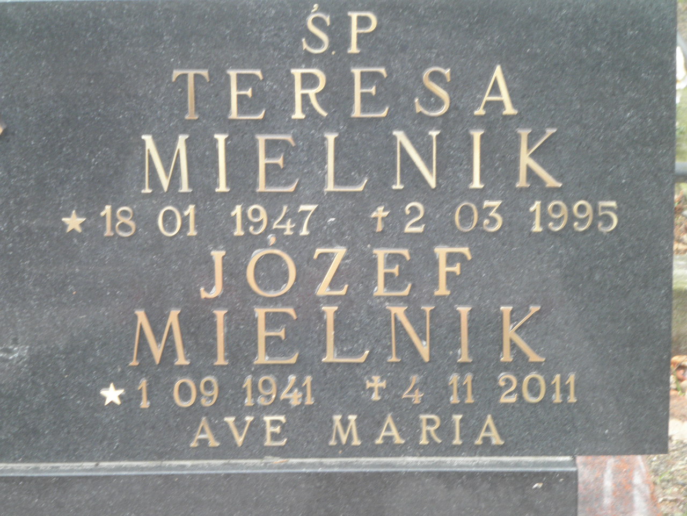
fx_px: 2580
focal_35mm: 130
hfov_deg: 15.2
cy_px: 258
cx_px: 344
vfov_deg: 11.4
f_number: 6.5
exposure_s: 1/8
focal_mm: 23.5
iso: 100
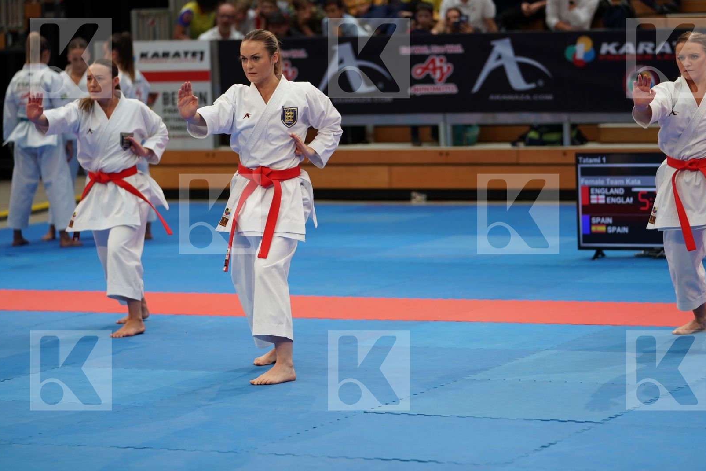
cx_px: 369
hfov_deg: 15.9
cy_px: 214
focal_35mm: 129
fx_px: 2530
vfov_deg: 10.6
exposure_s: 1/500
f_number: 2.8
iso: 640
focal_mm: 115
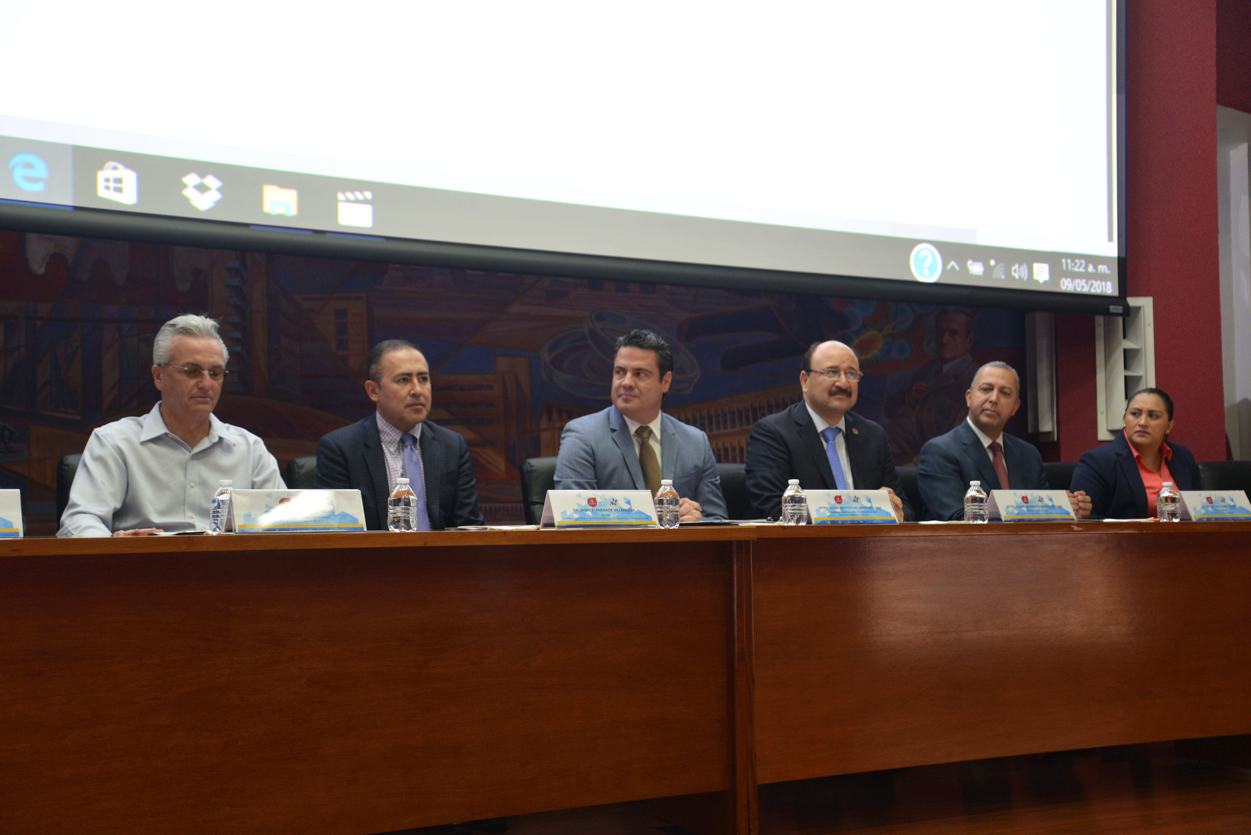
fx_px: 1564
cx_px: 626
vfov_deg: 29.9
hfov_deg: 43.6
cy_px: 418
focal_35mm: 45
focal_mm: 45
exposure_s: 1/30
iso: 800
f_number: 4.2
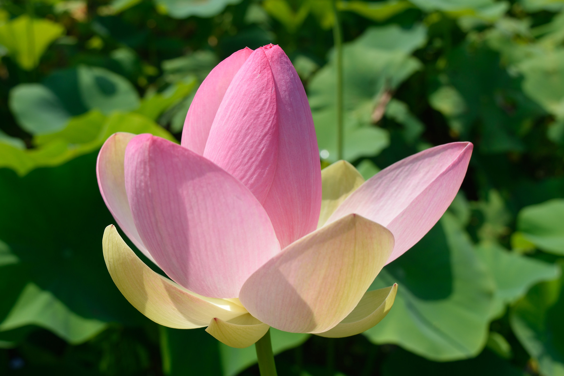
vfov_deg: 28.1
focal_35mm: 48
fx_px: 752
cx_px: 282
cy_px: 188
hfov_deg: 41.1
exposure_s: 1/800
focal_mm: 32
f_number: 8
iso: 200
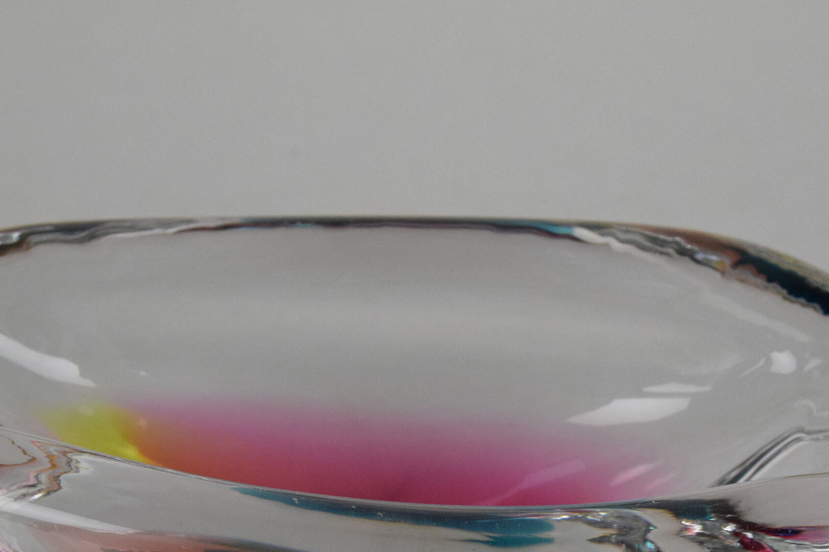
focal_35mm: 74
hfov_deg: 27.3
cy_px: 472
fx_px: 1704
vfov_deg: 18.2
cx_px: 407
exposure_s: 1/320
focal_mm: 28
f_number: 9
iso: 1600
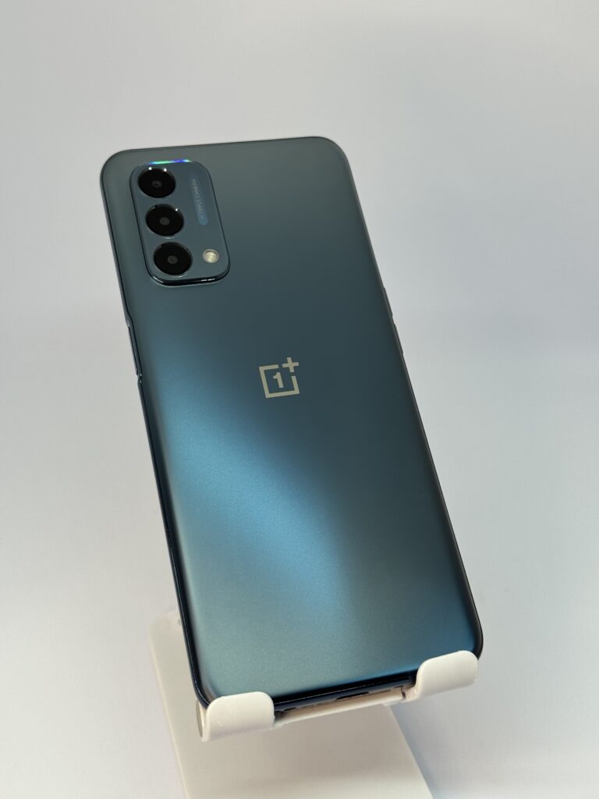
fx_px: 1107
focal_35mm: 48
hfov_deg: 30.3
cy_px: 400
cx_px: 300
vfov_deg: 39.7
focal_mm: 6.76
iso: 64
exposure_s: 1/173
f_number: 1.78
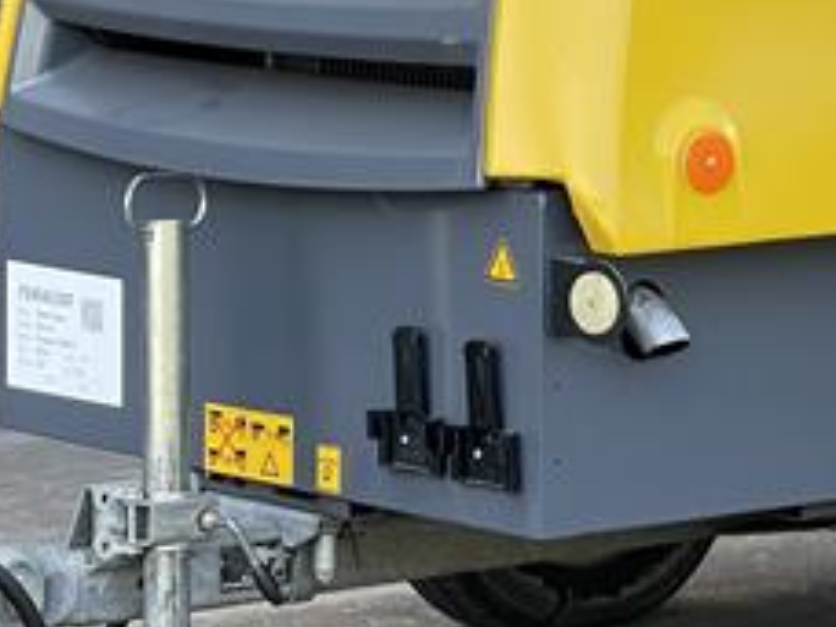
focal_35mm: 225
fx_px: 5434
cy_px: 147
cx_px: 396
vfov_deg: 6.6
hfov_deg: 8.8
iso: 25
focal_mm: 7.5
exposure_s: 1/99
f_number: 2.2
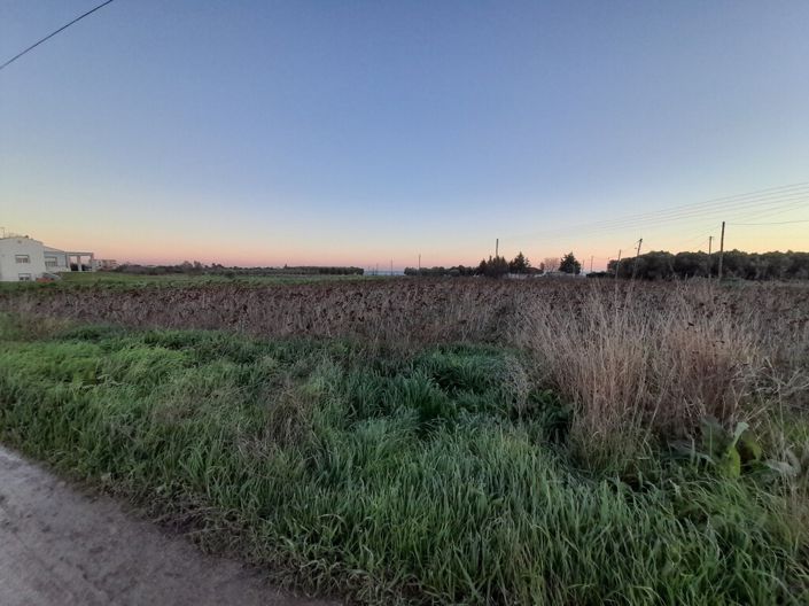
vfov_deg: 89.9
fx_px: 304
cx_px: 404
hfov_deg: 106.2
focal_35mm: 13
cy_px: 303
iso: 40
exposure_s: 1/126
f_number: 2.2
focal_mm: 1.42
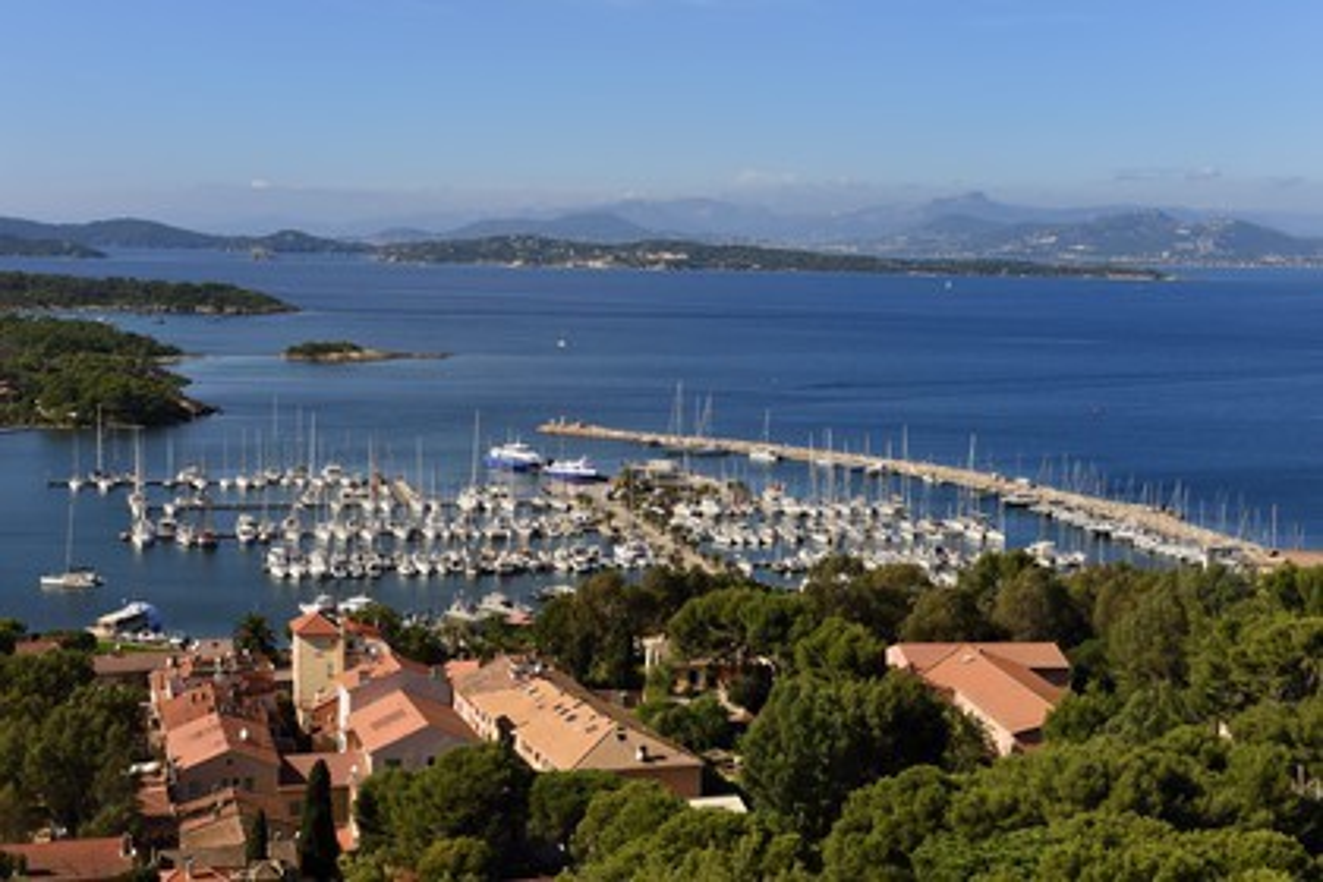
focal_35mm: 56
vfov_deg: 24.2
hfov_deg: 35.6
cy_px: 441
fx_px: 2058
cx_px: 662
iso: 200
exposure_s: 1/320
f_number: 11
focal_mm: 56
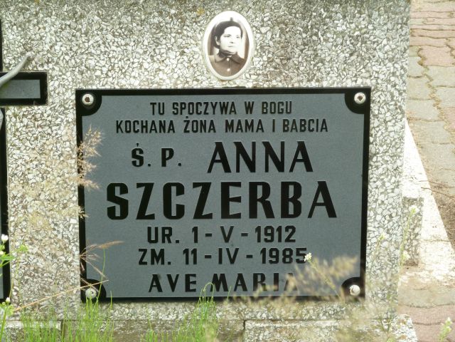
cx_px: 228
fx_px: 1682
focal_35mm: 128
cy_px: 171
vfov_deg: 11.6
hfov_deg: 15.4
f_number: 4.4
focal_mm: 21
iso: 160
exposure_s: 1/50
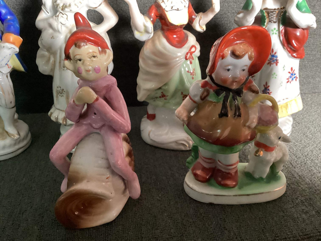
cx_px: 160
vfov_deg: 45.4
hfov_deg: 58.3
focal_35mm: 31
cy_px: 120
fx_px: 287
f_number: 2.4
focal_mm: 3.3
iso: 500
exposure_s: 1/30
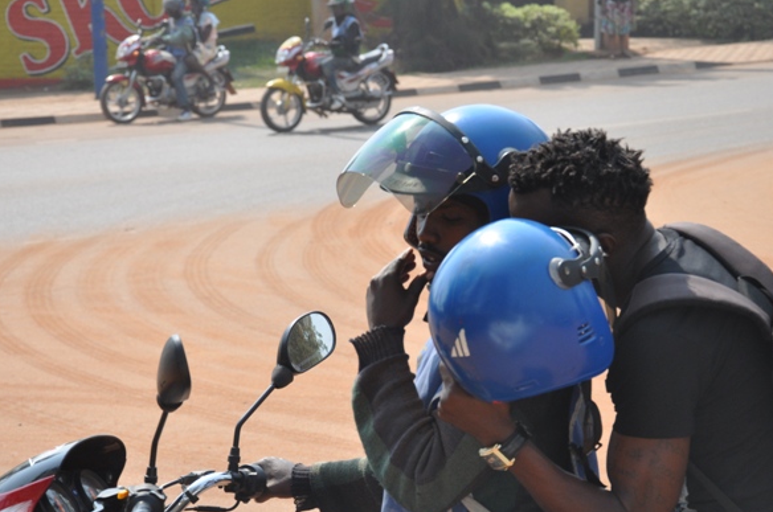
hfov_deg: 15.9
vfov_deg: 10.6
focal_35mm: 129
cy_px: 292
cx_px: 463
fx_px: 2765
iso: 500
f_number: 7.1
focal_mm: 70
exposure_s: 1/800
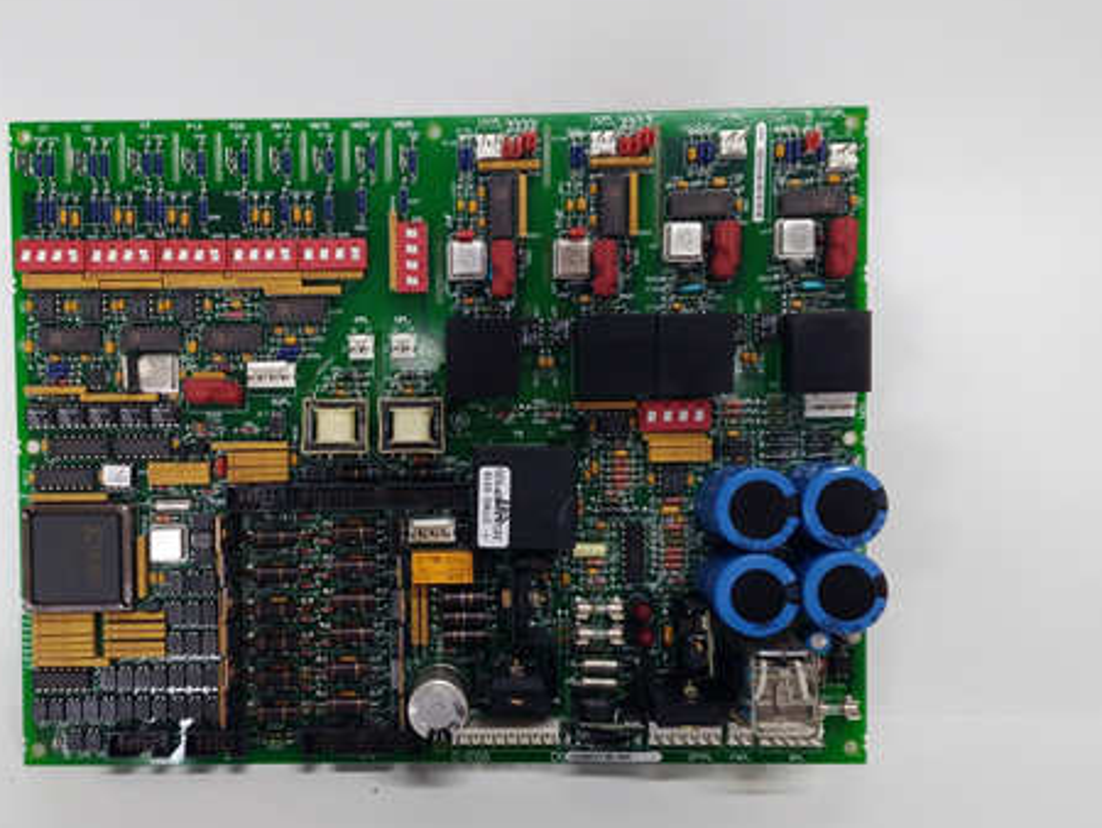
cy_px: 453
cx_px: 424
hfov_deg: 50.9
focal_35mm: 36
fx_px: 1147
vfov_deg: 39.7
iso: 132
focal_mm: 3.79
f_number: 2
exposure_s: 1/33
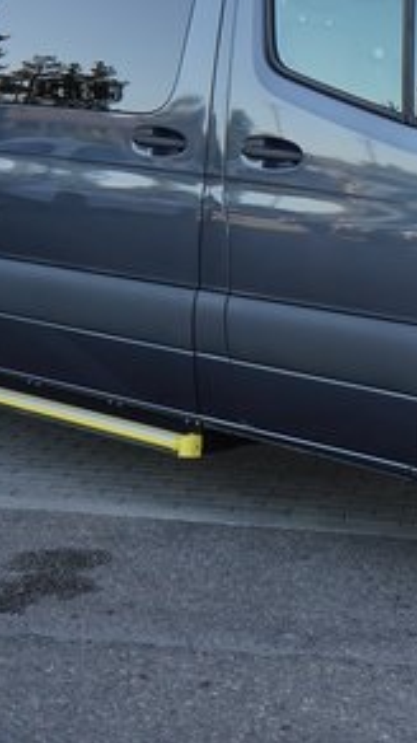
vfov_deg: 30.2
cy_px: 215
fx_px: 1358
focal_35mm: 69
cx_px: 336
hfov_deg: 17.3
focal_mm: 30
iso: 1000
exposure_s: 1/500
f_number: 8
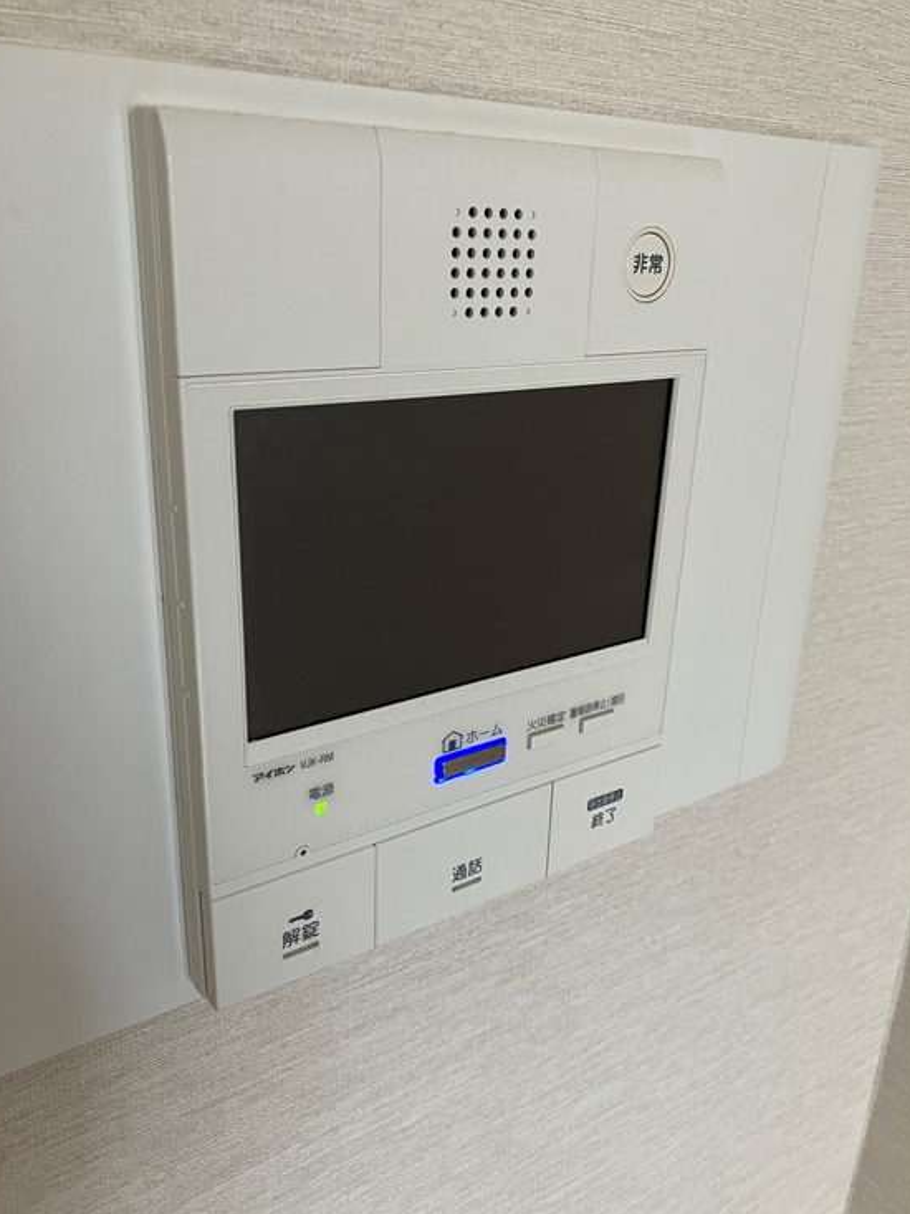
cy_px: 625
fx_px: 1017
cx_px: 450
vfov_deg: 61.7
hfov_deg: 48.2
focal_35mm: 29
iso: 160
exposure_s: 1/60
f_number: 1.8
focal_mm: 3.99
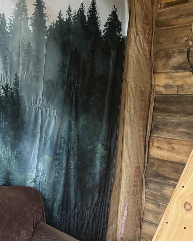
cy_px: 112
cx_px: -37
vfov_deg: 34.1
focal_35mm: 55
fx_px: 393
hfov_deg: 25.0
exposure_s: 1/60
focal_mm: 6.76
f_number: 1.78
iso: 250
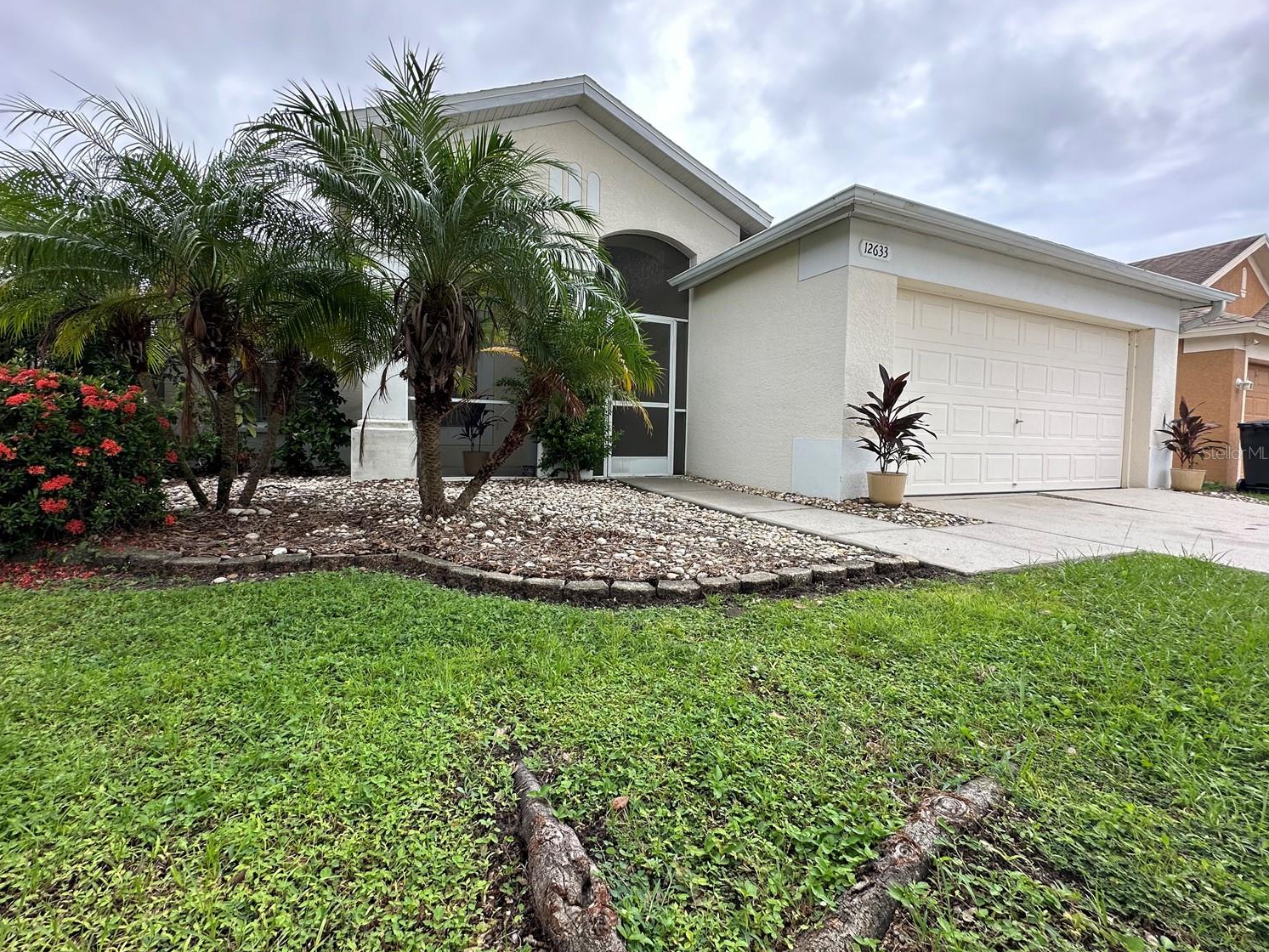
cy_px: 452
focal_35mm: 15
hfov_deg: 98.1
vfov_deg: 81.7
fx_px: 550
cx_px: 602
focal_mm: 2.22
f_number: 2.2
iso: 40
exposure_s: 1/371
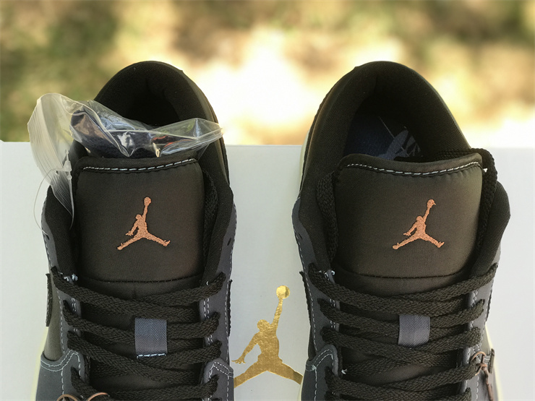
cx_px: 268
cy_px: 200
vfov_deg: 25.7
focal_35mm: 57
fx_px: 881
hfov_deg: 33.8
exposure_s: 1/50
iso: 25
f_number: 2.8
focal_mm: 6.6
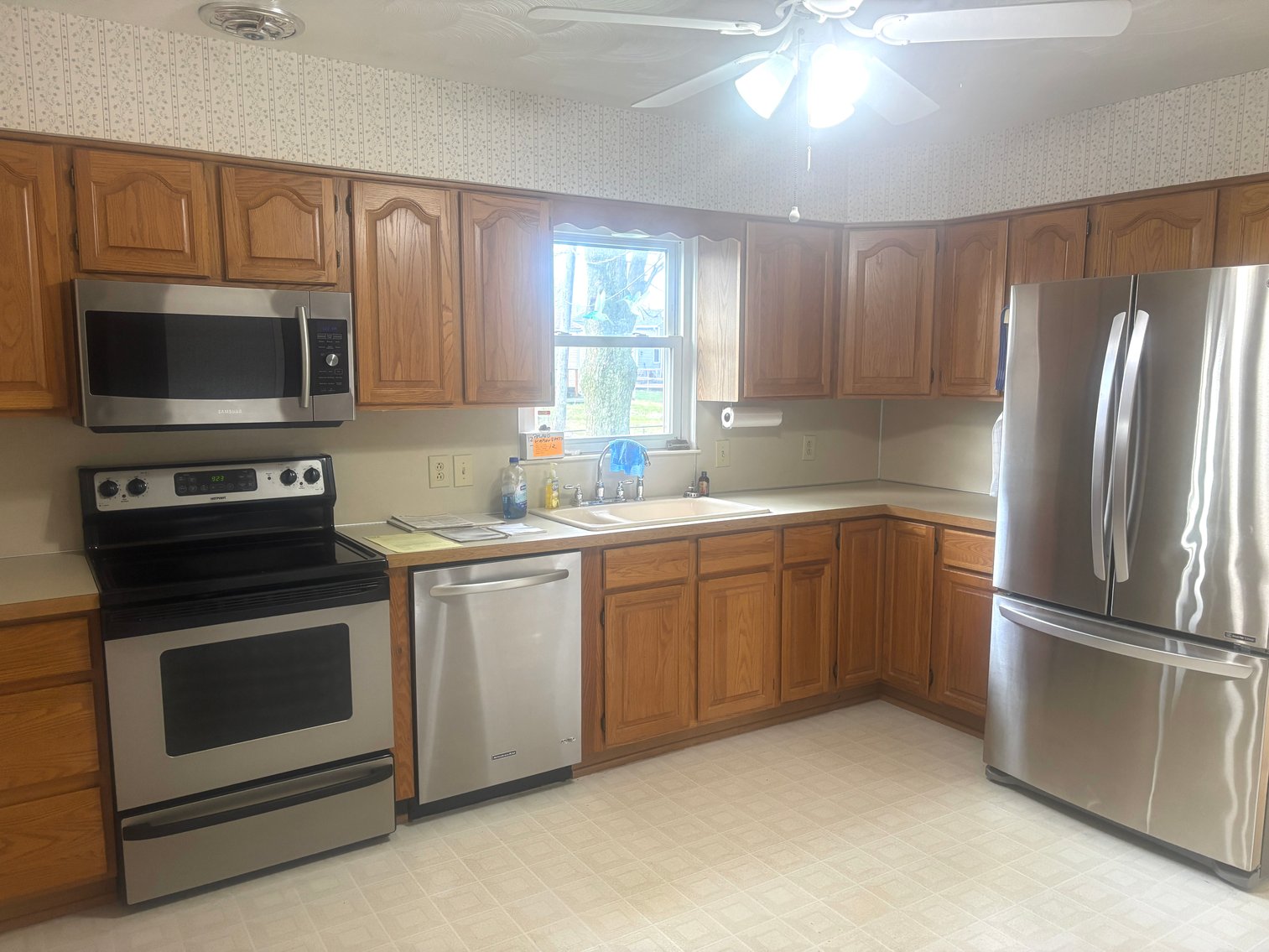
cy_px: 476
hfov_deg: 67.3
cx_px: 634
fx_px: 953
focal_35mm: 26
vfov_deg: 53.1
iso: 160
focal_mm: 5.96
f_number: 1.6
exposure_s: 1/60
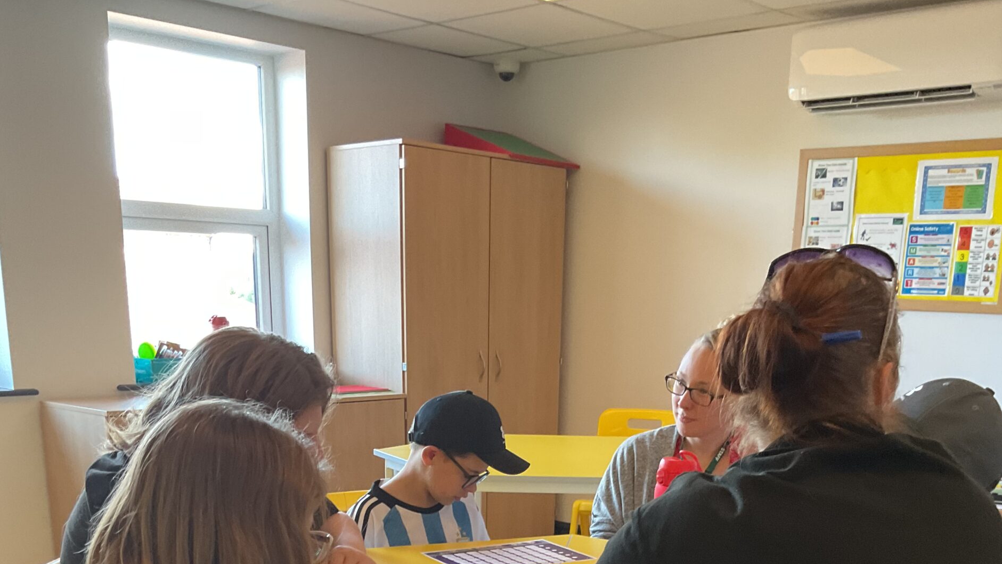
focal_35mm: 43
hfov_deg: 47.4
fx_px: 1142
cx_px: 511
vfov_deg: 25.3
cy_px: 652
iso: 125
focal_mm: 3
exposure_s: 1/50
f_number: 1.8
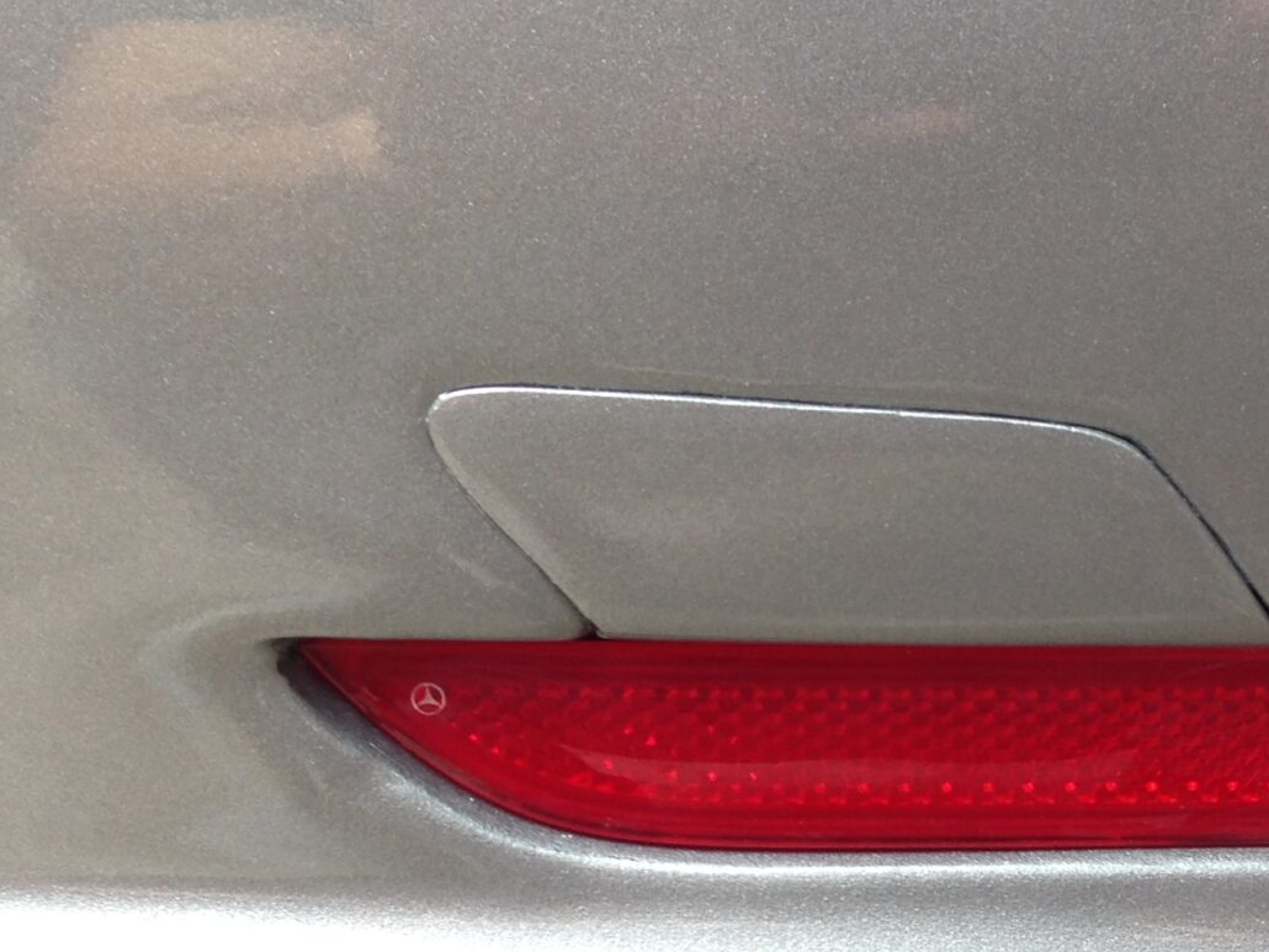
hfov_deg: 23.2
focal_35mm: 82
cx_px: 1152
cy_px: 1161
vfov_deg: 17.1
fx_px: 3007
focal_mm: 4.12
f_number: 2.4
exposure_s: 1/30
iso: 50
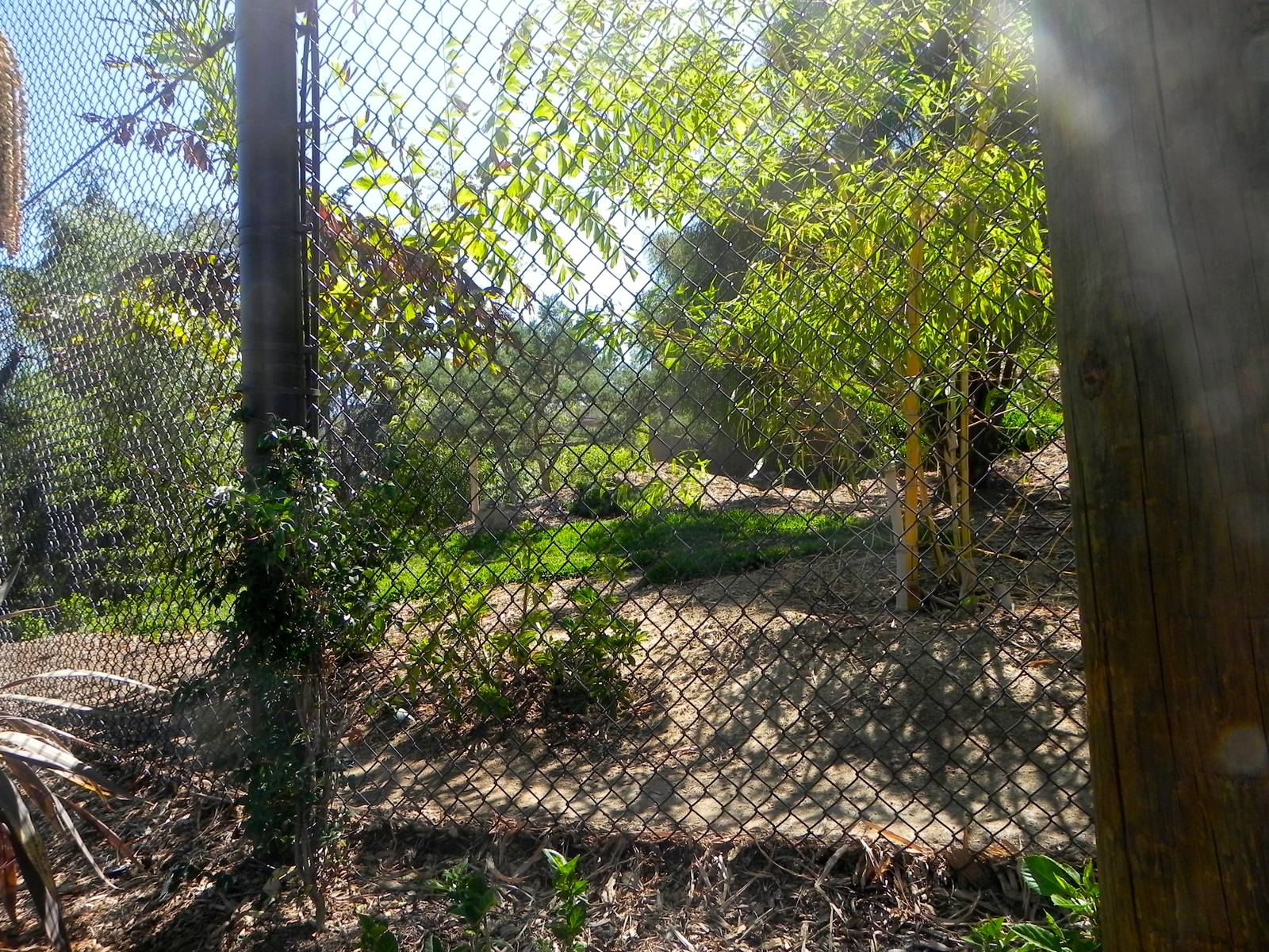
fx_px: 953
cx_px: 634
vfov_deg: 53.1
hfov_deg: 67.3
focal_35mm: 26
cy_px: 476
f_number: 5.6
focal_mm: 4.6
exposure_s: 1/258
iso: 160
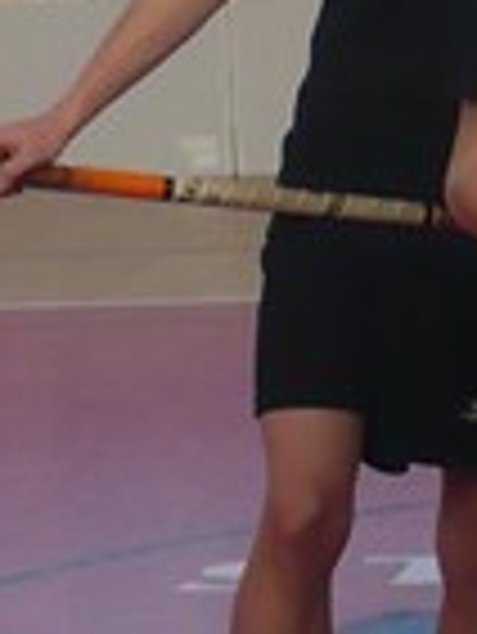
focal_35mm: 343
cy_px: 63
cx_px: 616
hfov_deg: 4.3
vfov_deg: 5.8
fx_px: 6292
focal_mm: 12.2
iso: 200
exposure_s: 1/125
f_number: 4.2
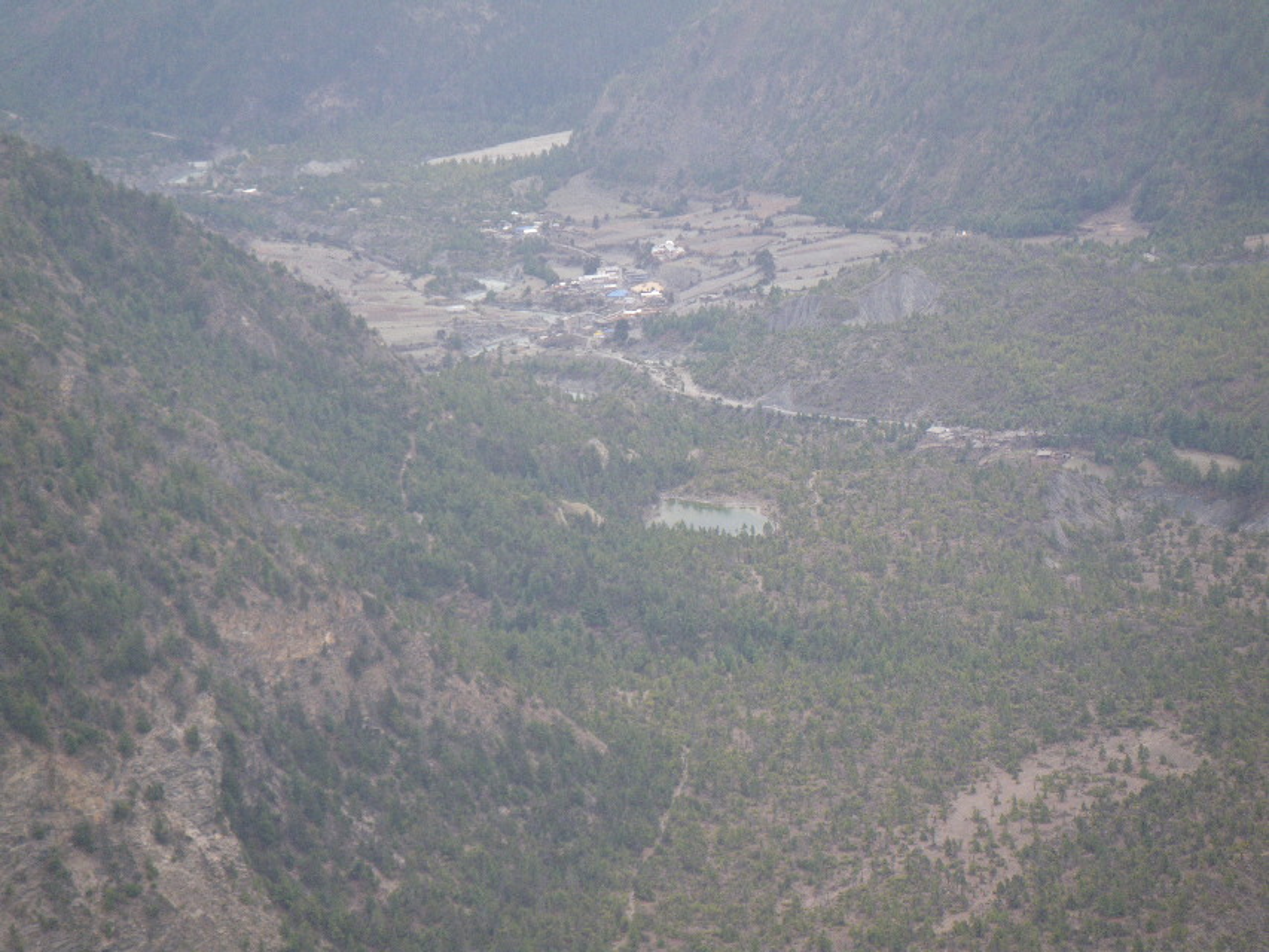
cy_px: 476
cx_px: 634
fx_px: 5133
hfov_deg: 14.1
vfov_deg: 10.6
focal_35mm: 140
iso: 160
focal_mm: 25
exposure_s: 1/250
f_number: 5.5
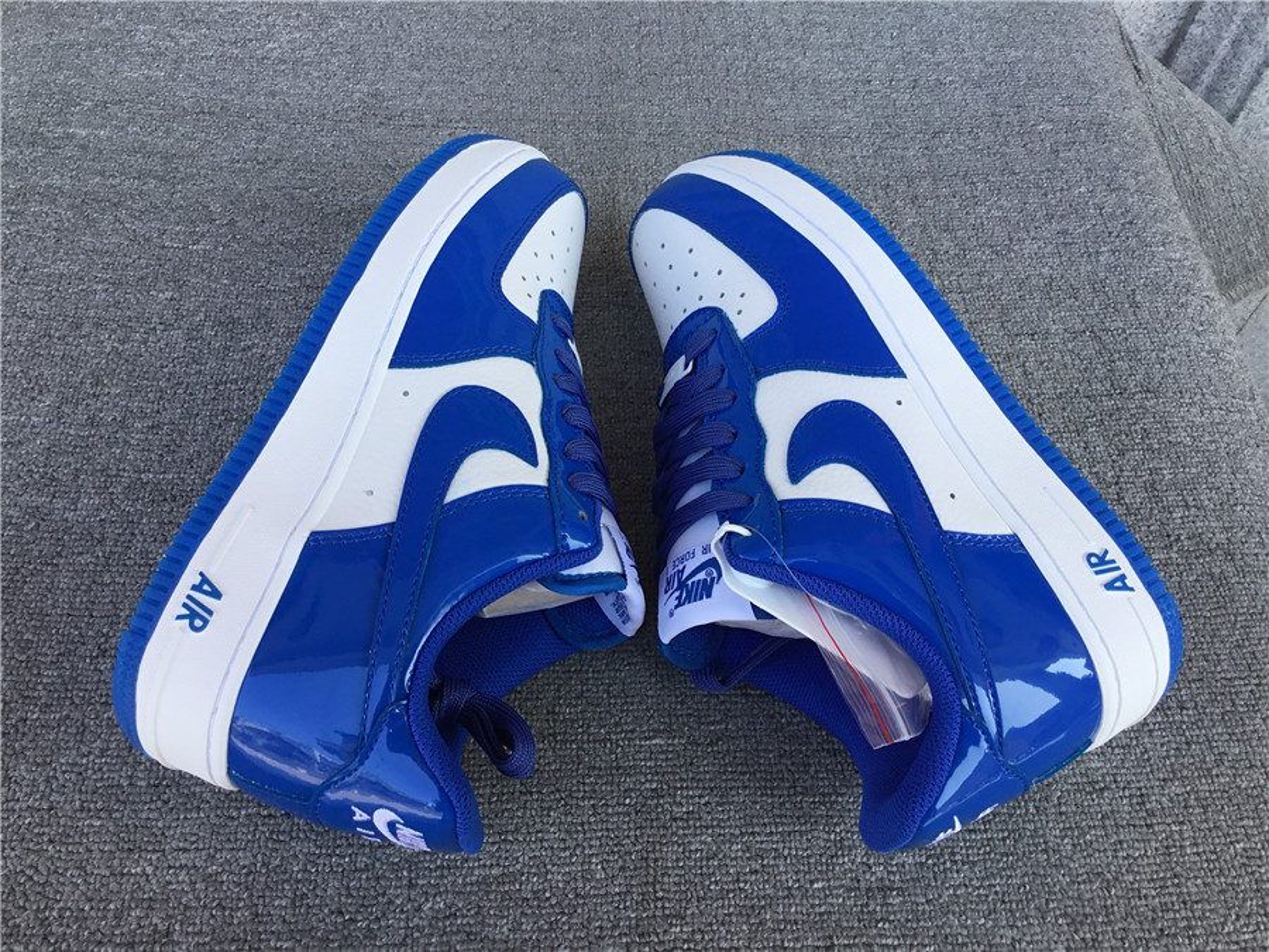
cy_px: 476
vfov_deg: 45.4
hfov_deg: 58.4
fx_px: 1136
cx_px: 634
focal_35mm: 31
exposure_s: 1/231
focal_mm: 3.3
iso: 25
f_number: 2.4
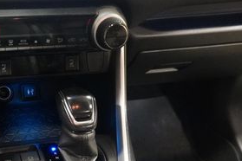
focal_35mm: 55
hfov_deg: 35.5
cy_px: 128
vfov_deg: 24.3
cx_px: 62
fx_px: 370
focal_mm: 16
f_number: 3.5
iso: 6400
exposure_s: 1/40
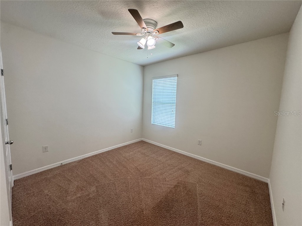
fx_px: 122
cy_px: 113
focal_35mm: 14
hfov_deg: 102.1
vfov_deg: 85.7
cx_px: 151
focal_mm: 2.22
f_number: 2.2
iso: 250
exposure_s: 1/120
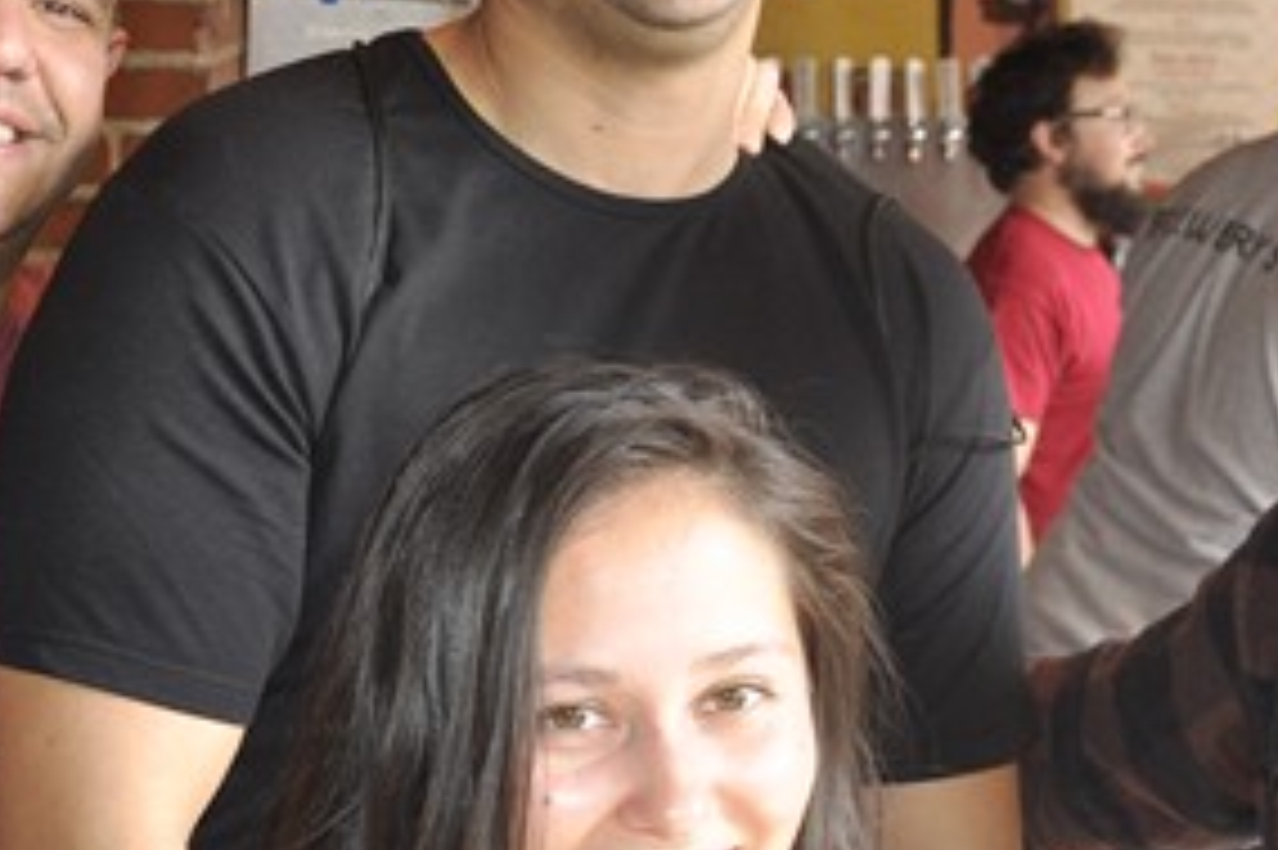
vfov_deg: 14.2
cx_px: 706
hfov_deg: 21.5
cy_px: 783
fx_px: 3370
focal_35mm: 95
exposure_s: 1/100
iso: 400
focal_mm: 18
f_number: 5
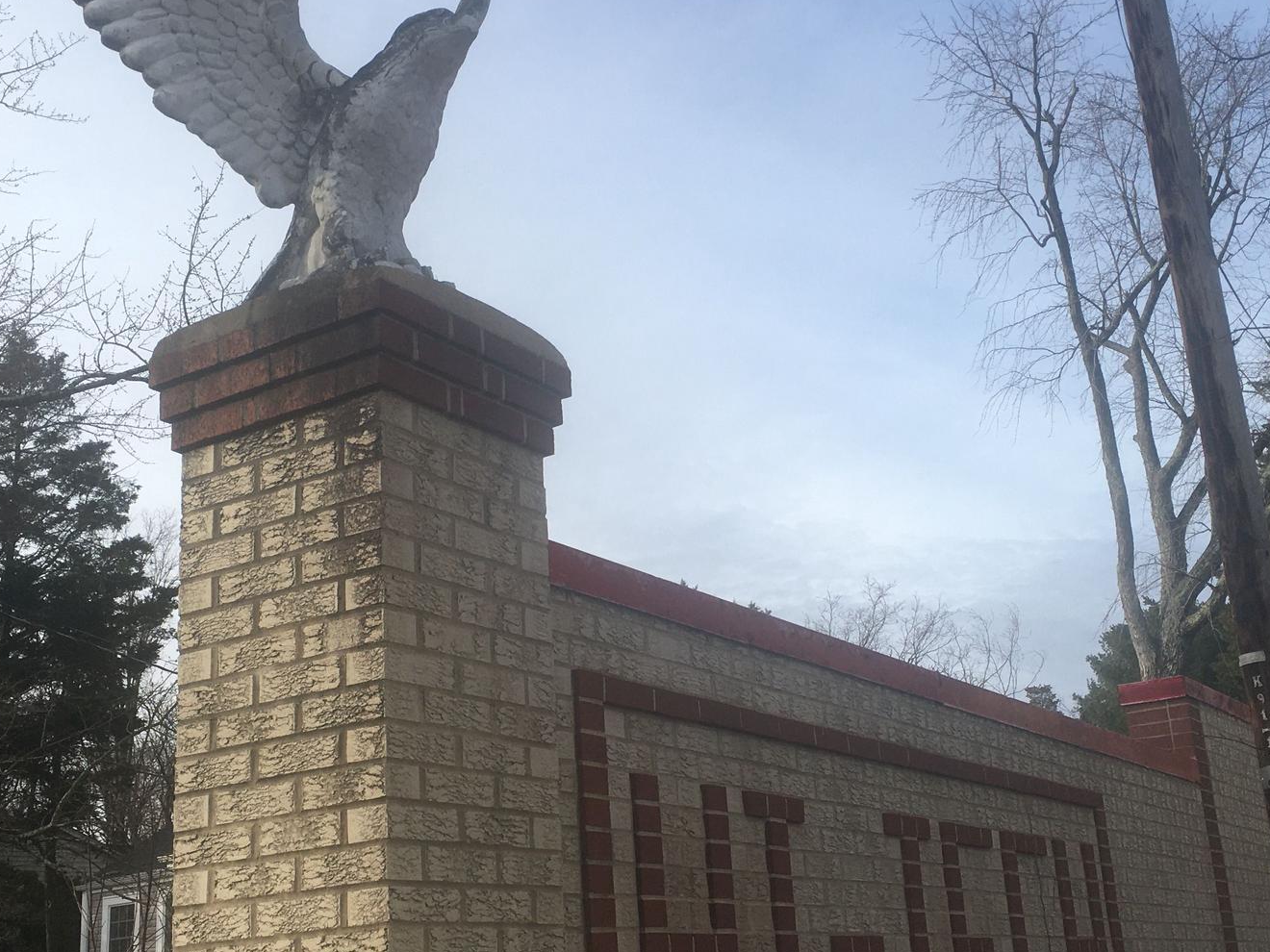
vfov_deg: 32.1
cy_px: 542
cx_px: 678
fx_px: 1651
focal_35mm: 45
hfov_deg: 42.1
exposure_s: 1/916
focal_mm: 4.15
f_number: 2.2
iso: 25
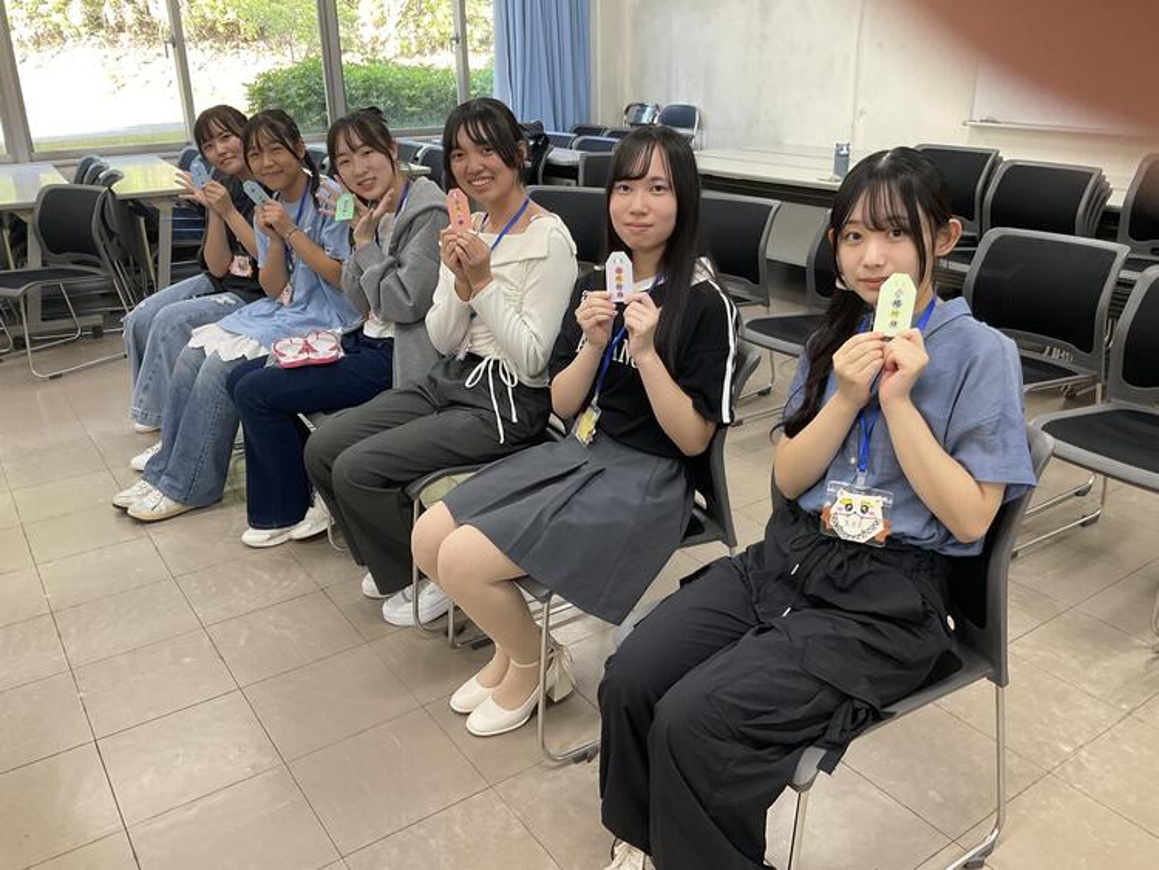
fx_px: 971
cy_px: 435
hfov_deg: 61.6
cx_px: 580
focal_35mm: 29
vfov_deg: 48.3
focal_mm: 3
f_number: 1.8
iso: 64
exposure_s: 1/60
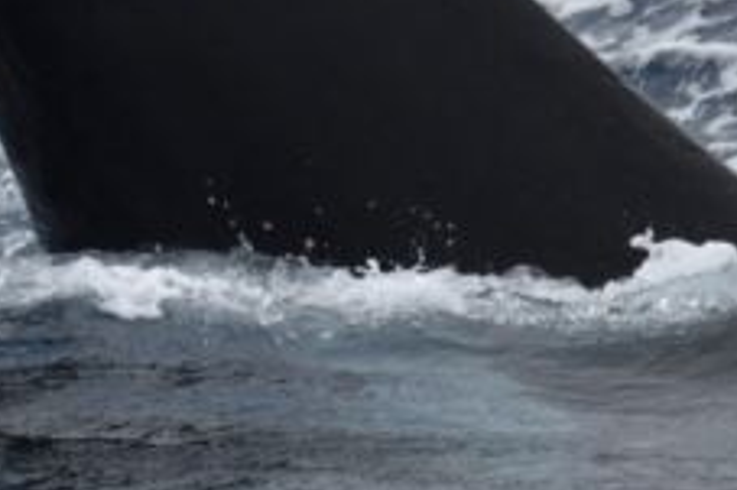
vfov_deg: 0.8
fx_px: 36004
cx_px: -182
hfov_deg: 1.2
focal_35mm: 1760
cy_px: -264
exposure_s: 1/8000
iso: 720
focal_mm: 500
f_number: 6.3
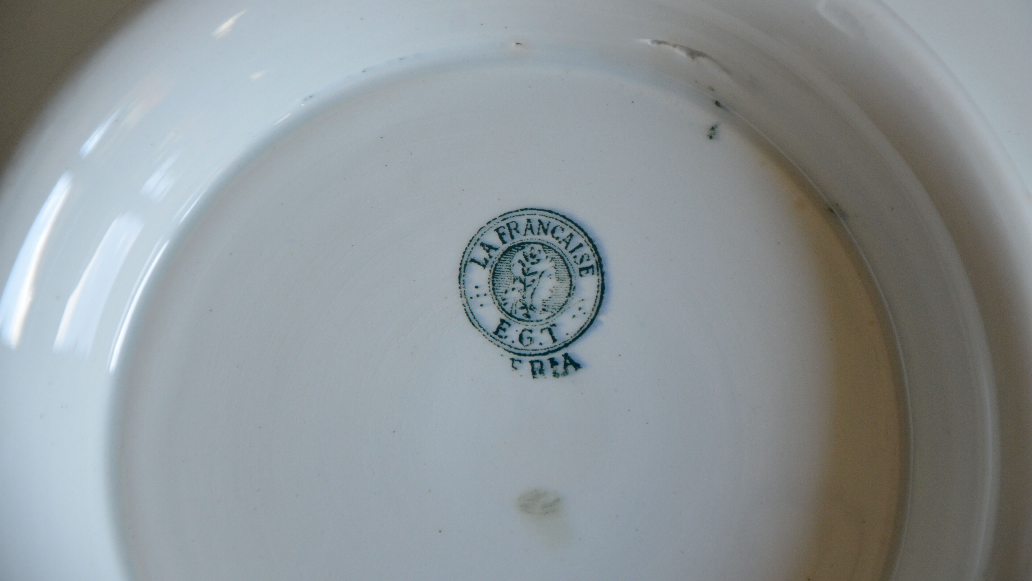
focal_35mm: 166
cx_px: 517
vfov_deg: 7.3
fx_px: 4529
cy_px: 254
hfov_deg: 13.0
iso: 800
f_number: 5.6
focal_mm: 105
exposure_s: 1/125
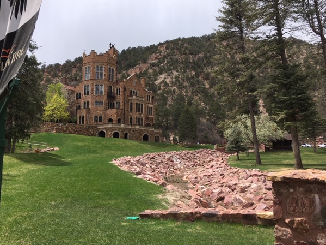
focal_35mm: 31
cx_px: 153
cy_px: 119
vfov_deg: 45.4
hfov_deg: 58.3
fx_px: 292
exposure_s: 1/1166
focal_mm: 4.15
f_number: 2.2
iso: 25
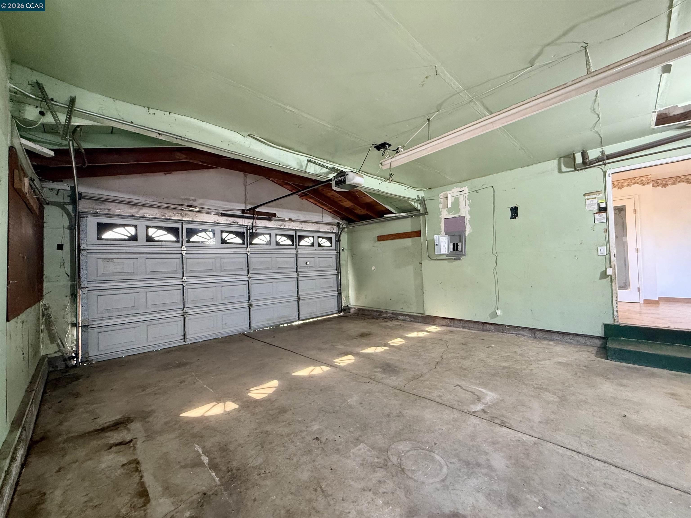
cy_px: 259
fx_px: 279
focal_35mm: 14
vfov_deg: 85.7
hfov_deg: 102.1
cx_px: 346
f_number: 2.2
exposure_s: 1/62
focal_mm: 2.22
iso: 400
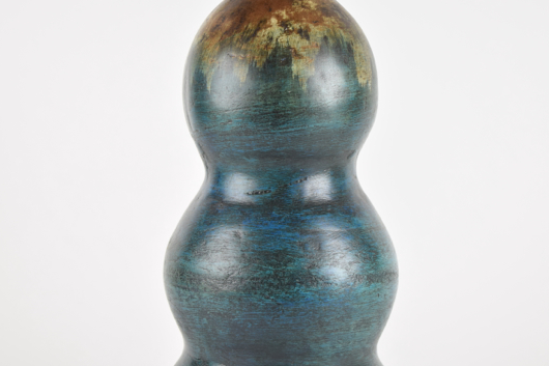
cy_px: 168
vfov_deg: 13.7
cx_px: 276
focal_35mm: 100
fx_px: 1518
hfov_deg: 20.5
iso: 400
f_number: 6.3
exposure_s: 1/125
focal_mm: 55
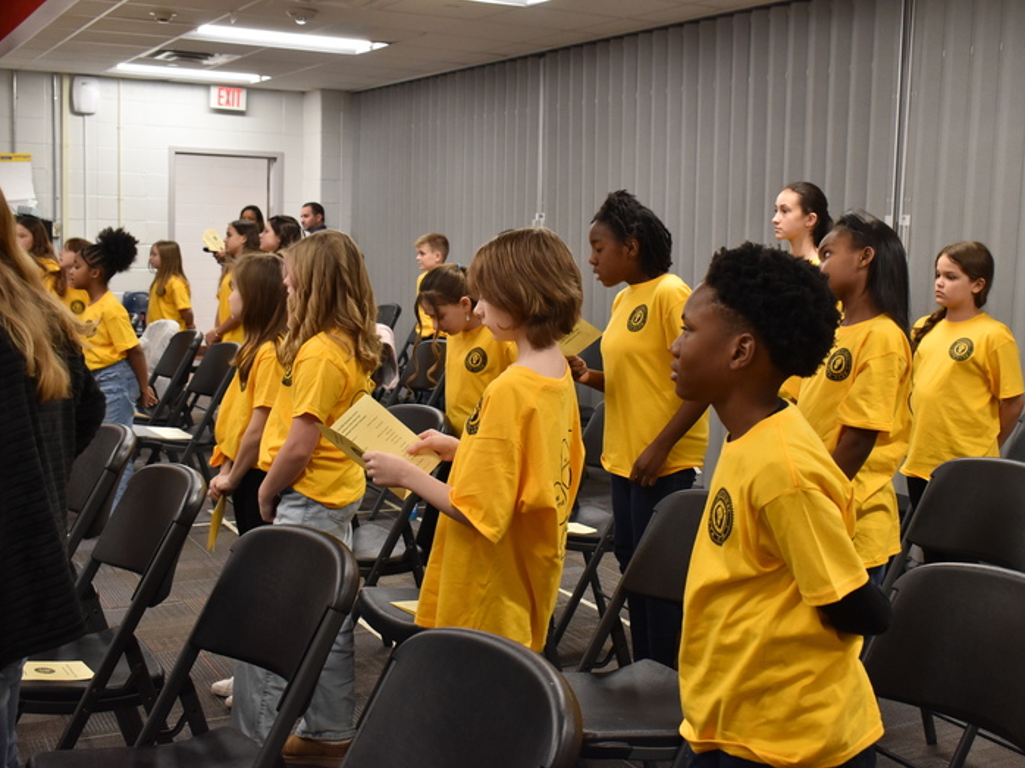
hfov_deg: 43.8
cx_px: 568
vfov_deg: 33.6
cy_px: 382
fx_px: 1273
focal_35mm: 43
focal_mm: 26
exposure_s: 1/40
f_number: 7.1
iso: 1100
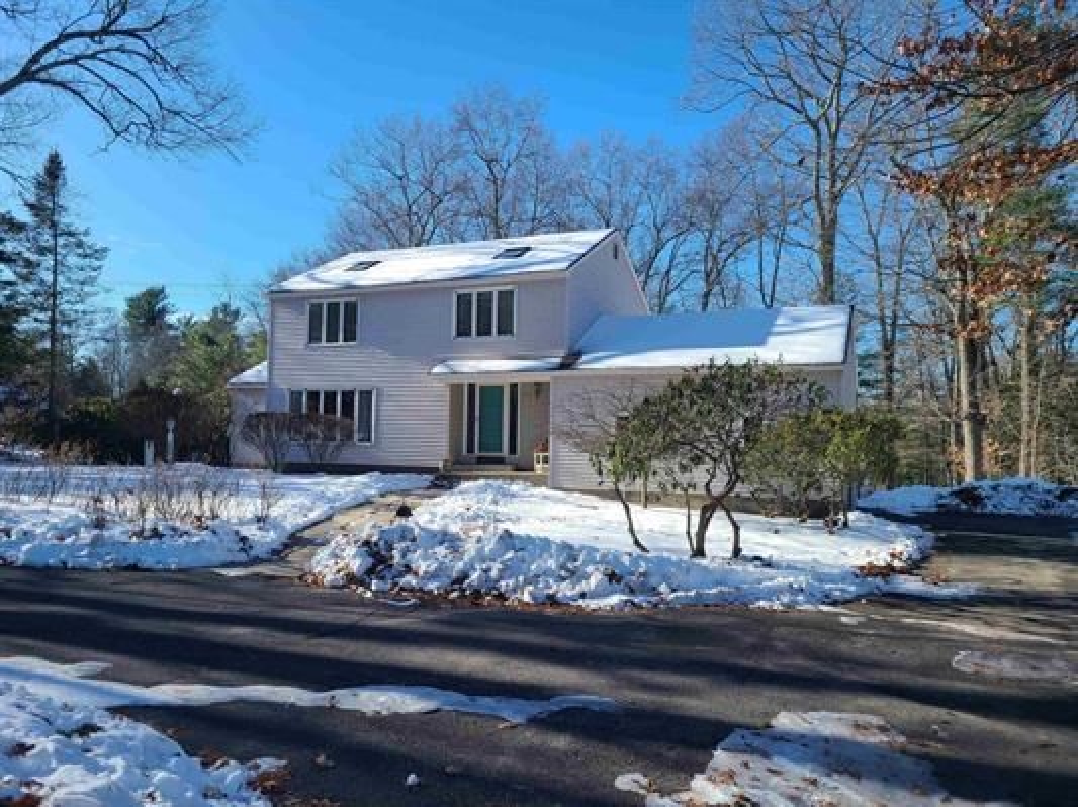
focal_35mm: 26
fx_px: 809
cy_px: 404
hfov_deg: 67.3
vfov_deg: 53.0
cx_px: 539
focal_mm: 5.4
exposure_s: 1/1480
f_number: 1.8
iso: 40
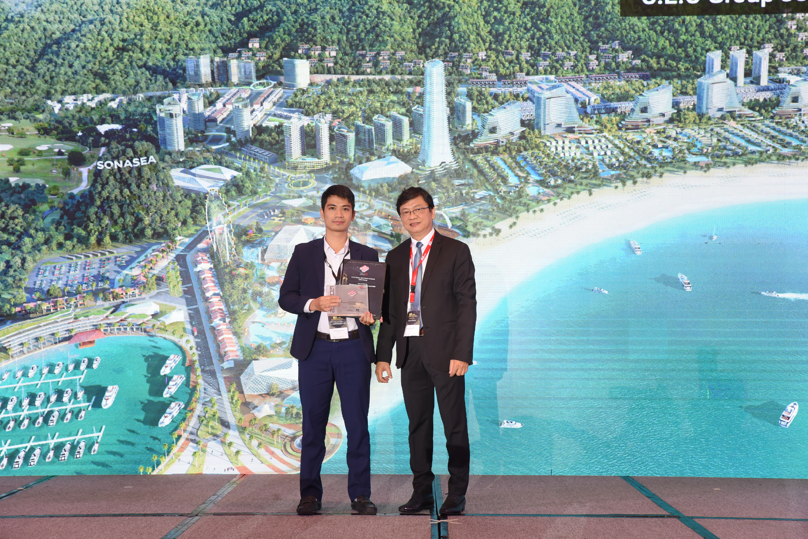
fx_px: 1235
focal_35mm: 55
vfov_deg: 24.6
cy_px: 270
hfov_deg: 36.2
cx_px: 404
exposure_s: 1/200
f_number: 5
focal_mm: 55
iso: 1250
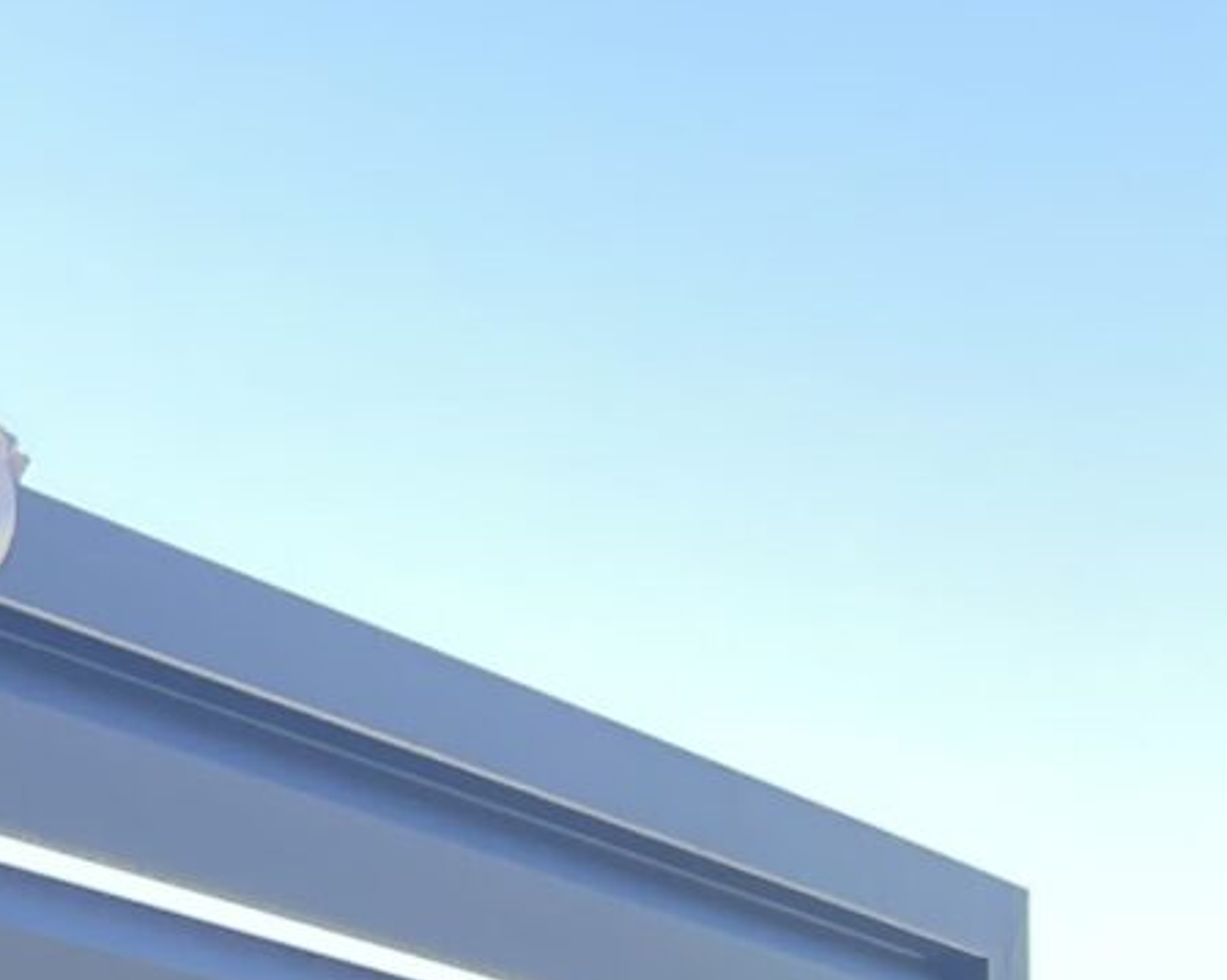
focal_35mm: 145
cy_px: 2316
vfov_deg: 9.5
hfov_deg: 10.3
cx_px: -2257
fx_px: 5263
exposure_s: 1/269
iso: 32
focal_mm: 4.2
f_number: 1.6
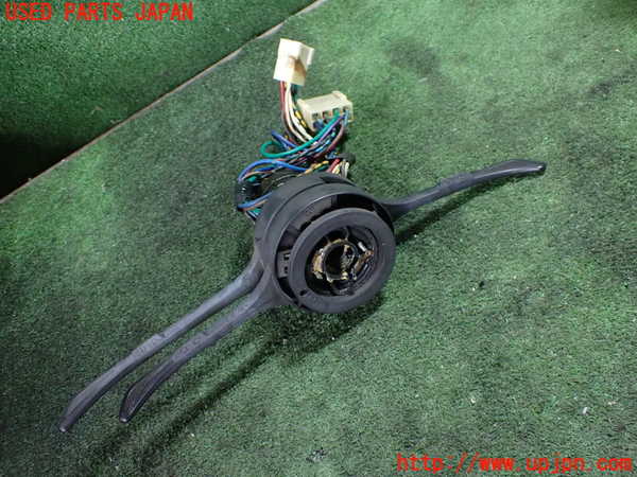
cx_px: 318
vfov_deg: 46.8
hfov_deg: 60.0
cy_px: 238
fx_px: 552
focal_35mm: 30
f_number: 2.3
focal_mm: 5.4
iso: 800
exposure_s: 1/60
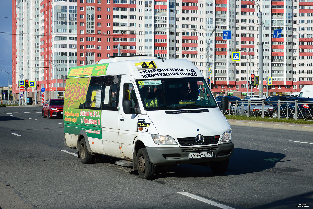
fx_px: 756
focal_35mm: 87
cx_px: 156
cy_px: 104
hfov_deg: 23.4
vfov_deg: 15.7
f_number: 5.6
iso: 100
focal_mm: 58
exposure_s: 1/800
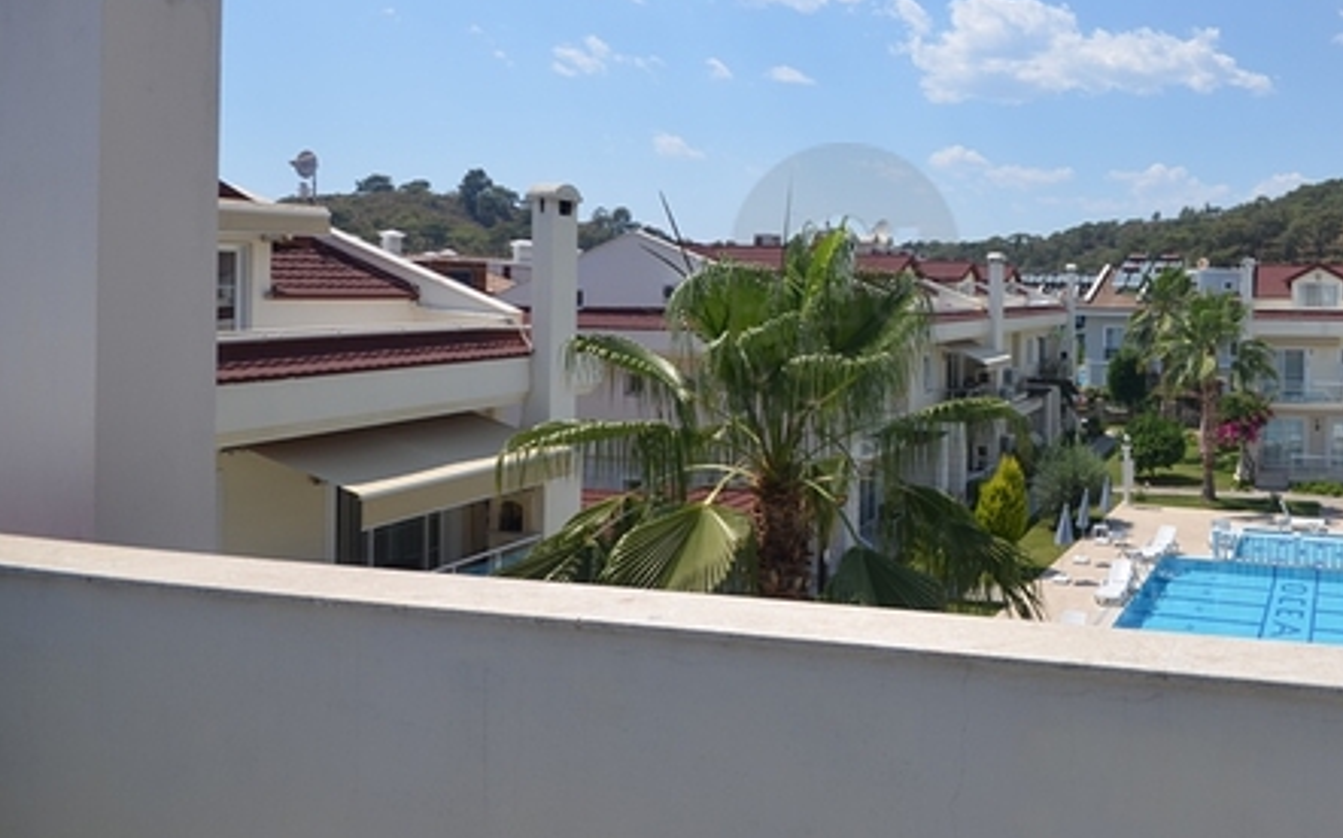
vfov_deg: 48.5
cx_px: 1098
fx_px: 915
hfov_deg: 65.2
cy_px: 288
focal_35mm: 25
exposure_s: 1/400
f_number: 9
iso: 100
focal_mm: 10
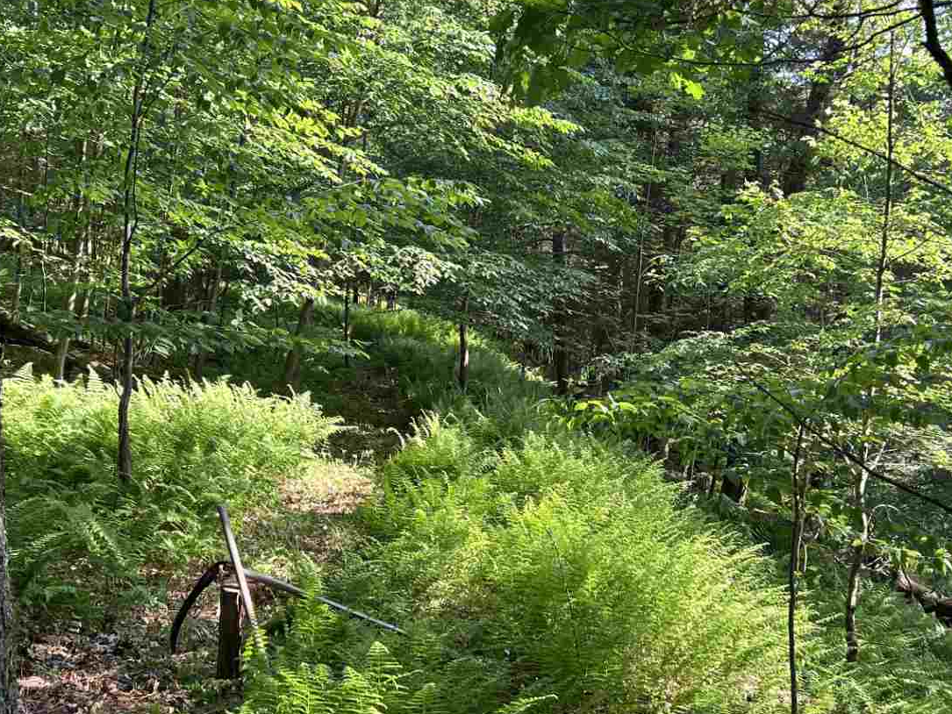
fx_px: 1265
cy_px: 381
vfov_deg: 31.5
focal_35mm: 46
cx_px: 623
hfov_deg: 40.8
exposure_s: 1/195
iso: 40
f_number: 1.5
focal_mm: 5.7
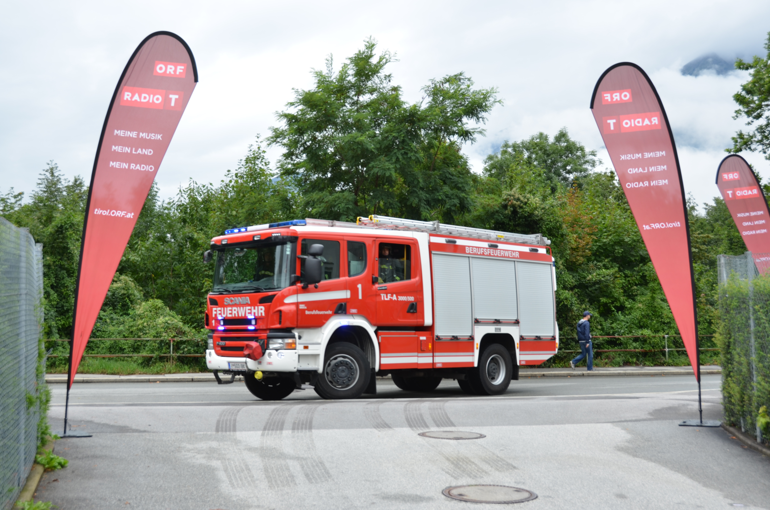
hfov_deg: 45.0
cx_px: 385
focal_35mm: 44
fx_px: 928
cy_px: 255
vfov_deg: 30.7
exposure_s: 1/160
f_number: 6.3
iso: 100
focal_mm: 29
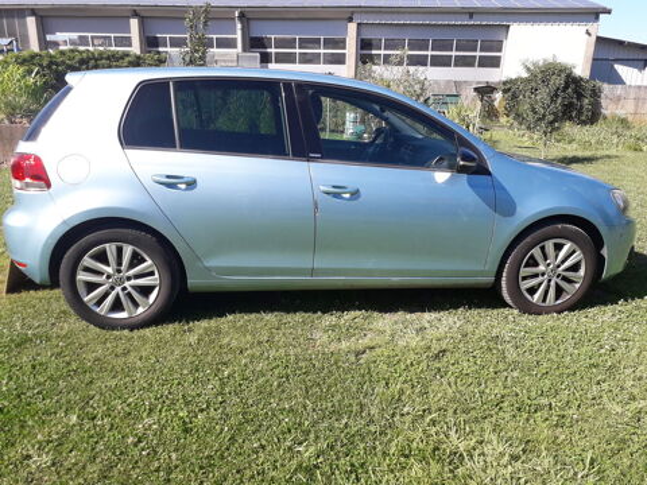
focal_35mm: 27
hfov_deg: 65.3
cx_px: 324
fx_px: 505
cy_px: 242
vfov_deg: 51.4
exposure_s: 1/838
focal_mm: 3.6
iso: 40
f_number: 1.9
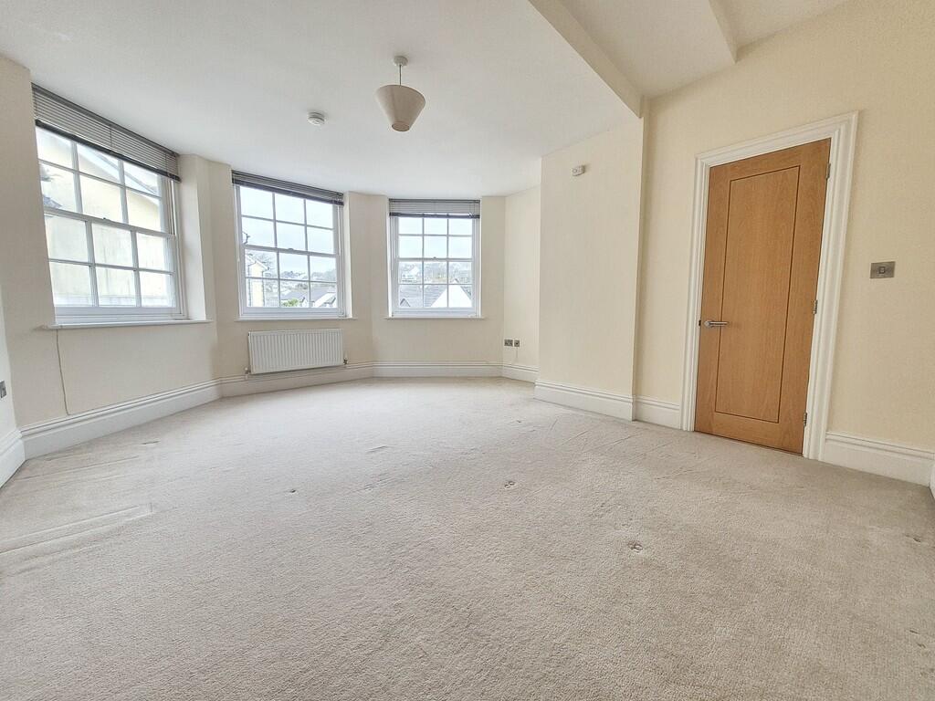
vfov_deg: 89.9
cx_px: 468
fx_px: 351
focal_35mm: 13
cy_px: 350
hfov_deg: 106.2
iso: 50
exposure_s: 1/252
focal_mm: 1.7
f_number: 2.2
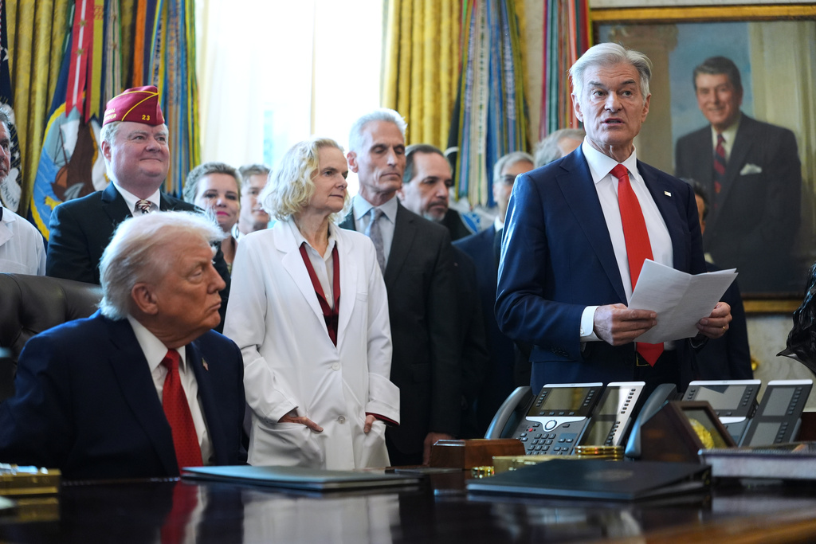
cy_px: 272
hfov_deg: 39.6
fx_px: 1133
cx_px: 408
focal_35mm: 50
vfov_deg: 27.0
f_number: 2
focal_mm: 50
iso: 2500
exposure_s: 1/320
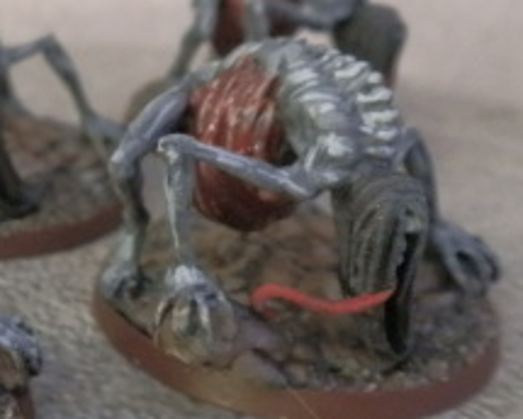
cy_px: 244
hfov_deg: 26.6
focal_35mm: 68
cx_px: 17
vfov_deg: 22.5
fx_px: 1053
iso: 400
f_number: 3.1
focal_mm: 5
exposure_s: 1/80
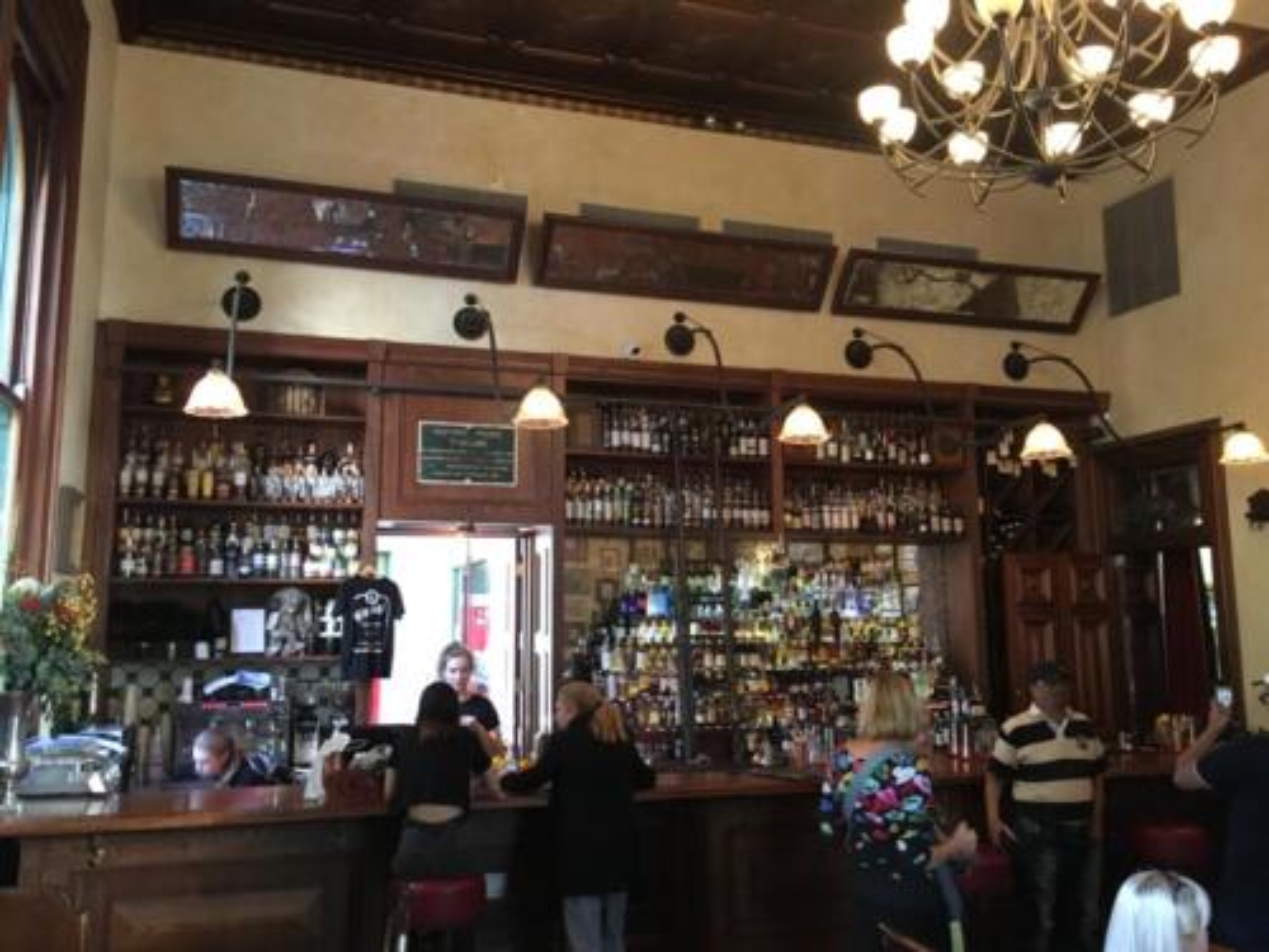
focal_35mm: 29
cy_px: 476
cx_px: 634
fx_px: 1063
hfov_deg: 61.7
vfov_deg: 48.2
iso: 250
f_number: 2.2
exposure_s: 1/17
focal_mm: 4.15
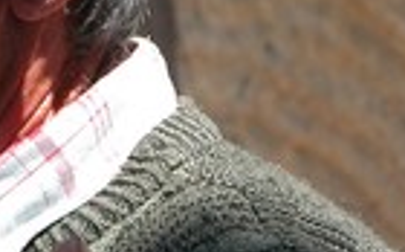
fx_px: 6722
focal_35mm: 610
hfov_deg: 3.4
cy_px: -25
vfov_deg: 2.1
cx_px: -46
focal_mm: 41.1
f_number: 4.4
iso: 100
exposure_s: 1/281
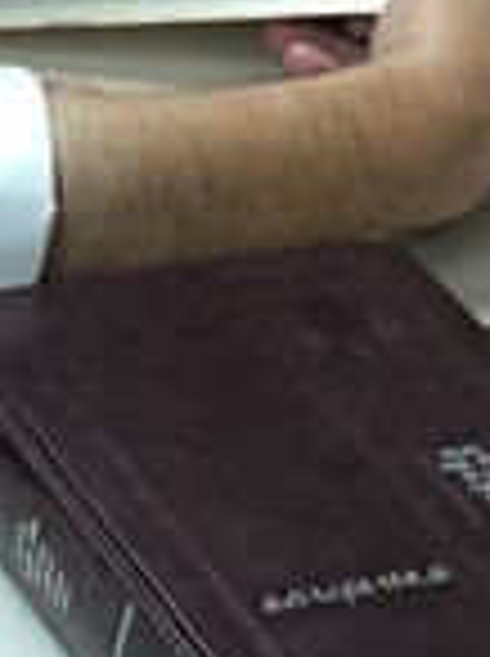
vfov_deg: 9.7
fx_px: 3729
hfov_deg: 7.5
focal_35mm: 197
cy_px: -436
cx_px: -76
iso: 50
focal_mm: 3.99
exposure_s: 1/15
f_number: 1.8
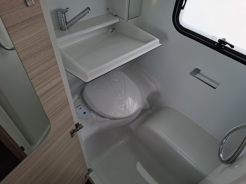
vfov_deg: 58.9
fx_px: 163
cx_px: 123
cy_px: 92
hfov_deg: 73.9
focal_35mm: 23
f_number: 1.8
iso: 50
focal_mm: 5.54
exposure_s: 1/313
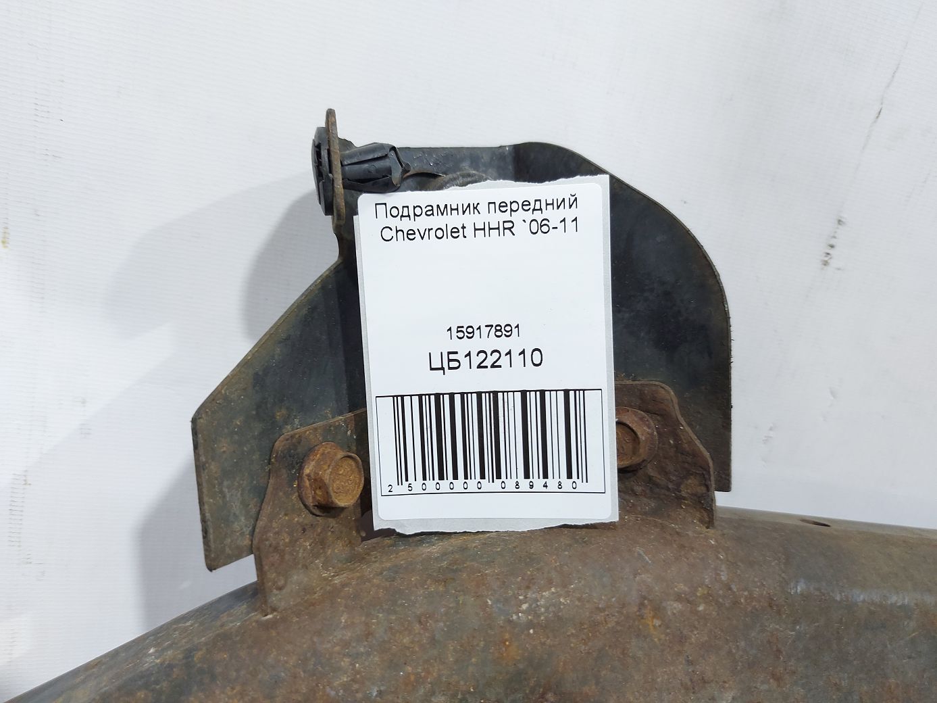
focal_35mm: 24
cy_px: 352
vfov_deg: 56.8
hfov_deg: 71.6
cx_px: 468
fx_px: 650
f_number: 1.8
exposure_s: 1/50
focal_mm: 5.23
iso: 125
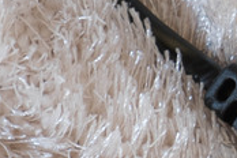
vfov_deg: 4.0
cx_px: 396
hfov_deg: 6.0
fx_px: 2238
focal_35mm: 340
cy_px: 89
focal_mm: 50.5
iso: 200
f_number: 8
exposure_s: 1/2
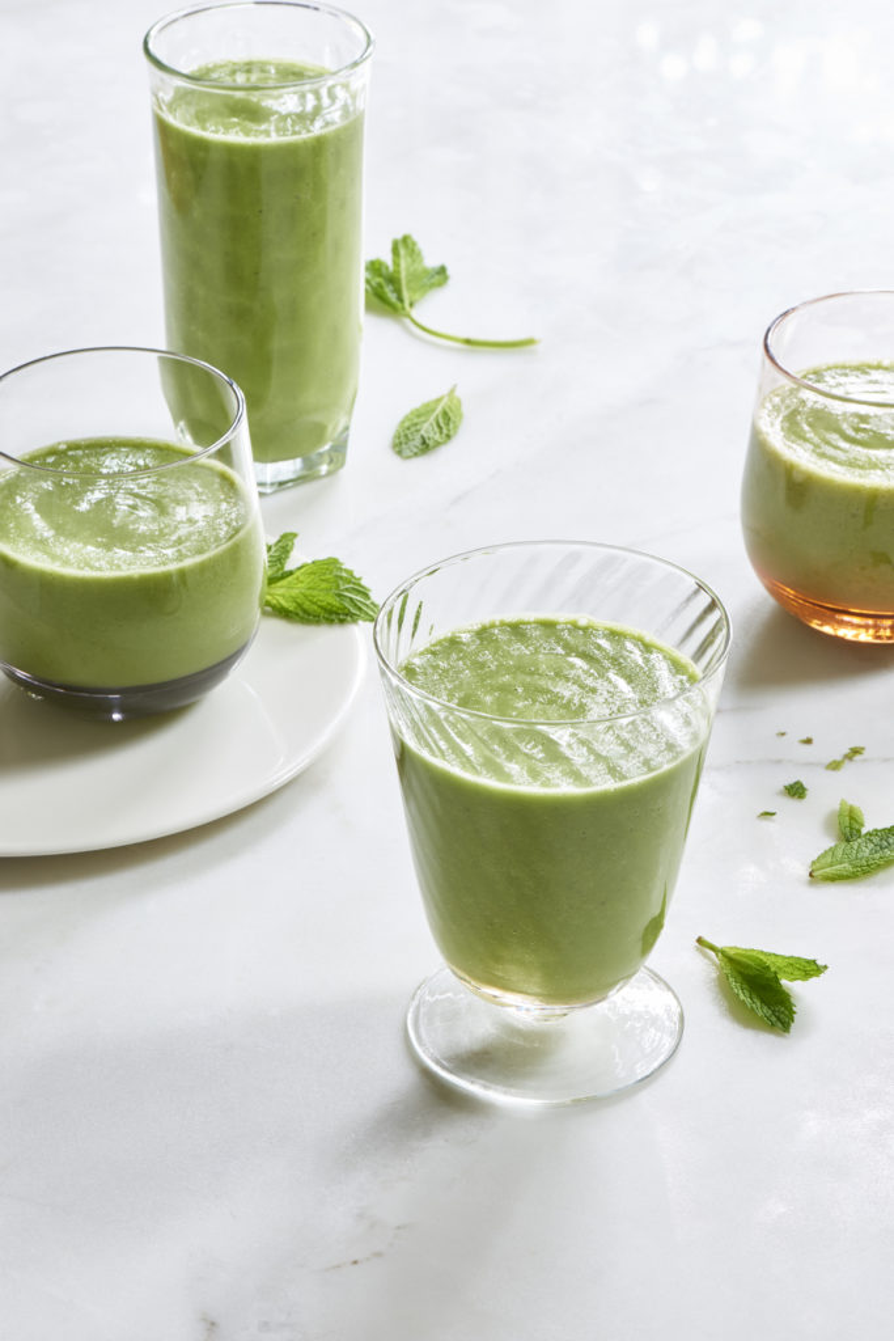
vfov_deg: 19.5
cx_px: 447
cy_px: 670
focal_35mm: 105
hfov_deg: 13.0
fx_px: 3910
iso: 100
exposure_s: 8
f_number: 22
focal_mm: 105
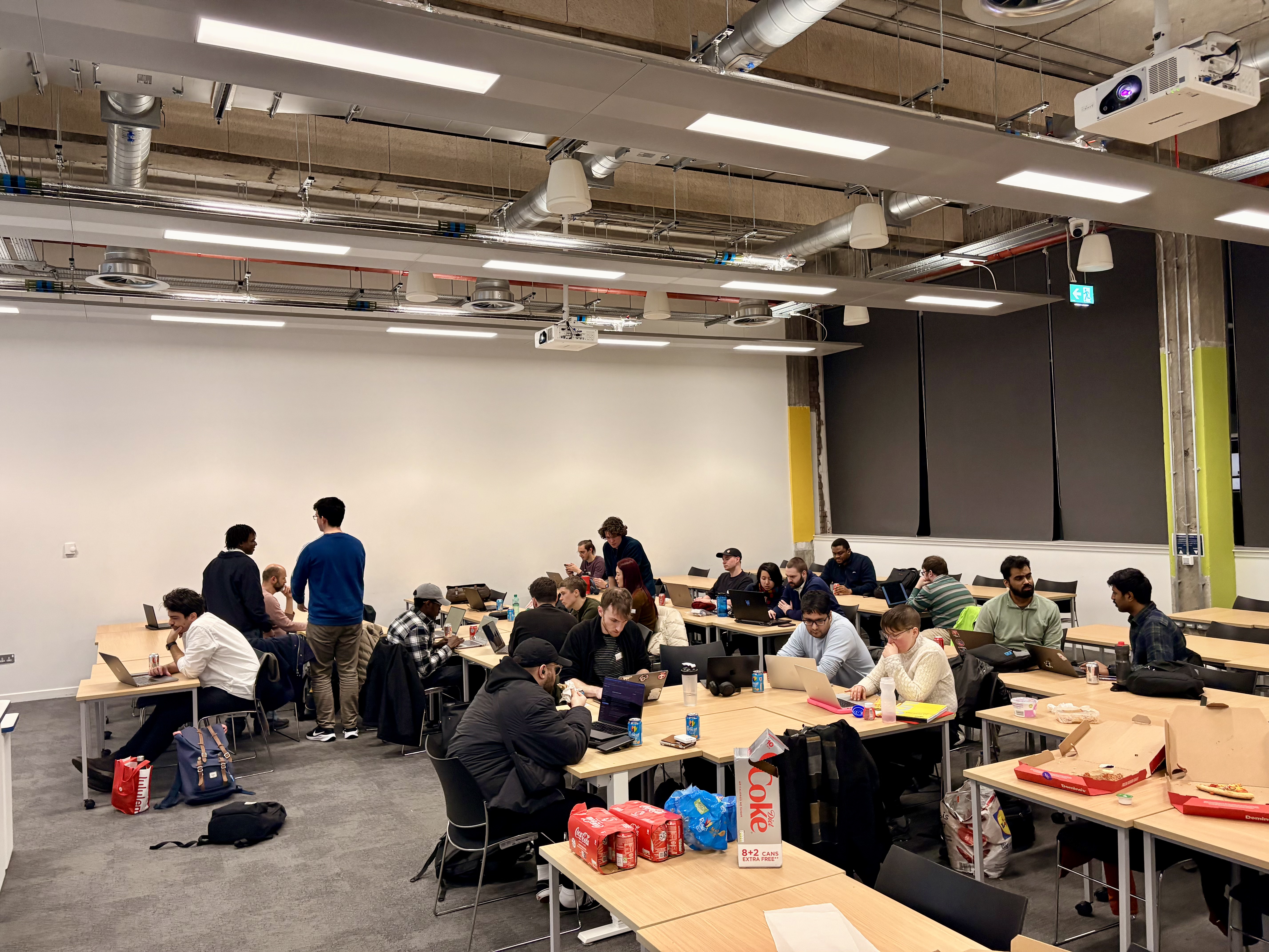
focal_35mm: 26
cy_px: 476
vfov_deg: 53.1
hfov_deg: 67.3
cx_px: 634
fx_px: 953
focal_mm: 5.96
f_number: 1.6
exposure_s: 1/180
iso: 200
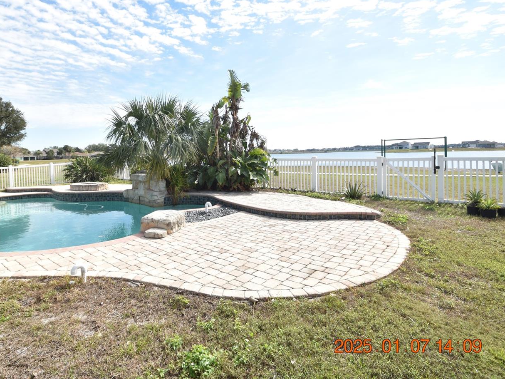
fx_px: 277
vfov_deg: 68.2
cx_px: 212
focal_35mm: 19
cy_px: 158
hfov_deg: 84.0
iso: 200
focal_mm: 10
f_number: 9
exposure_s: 1/320
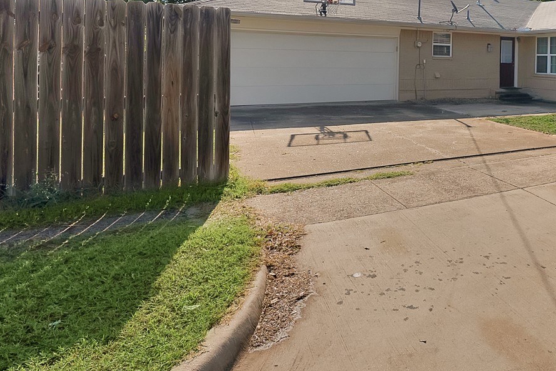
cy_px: 64
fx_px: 417
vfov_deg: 45.1
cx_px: 521
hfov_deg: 56.1
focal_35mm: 27
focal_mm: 12
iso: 640
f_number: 9
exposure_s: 1/640
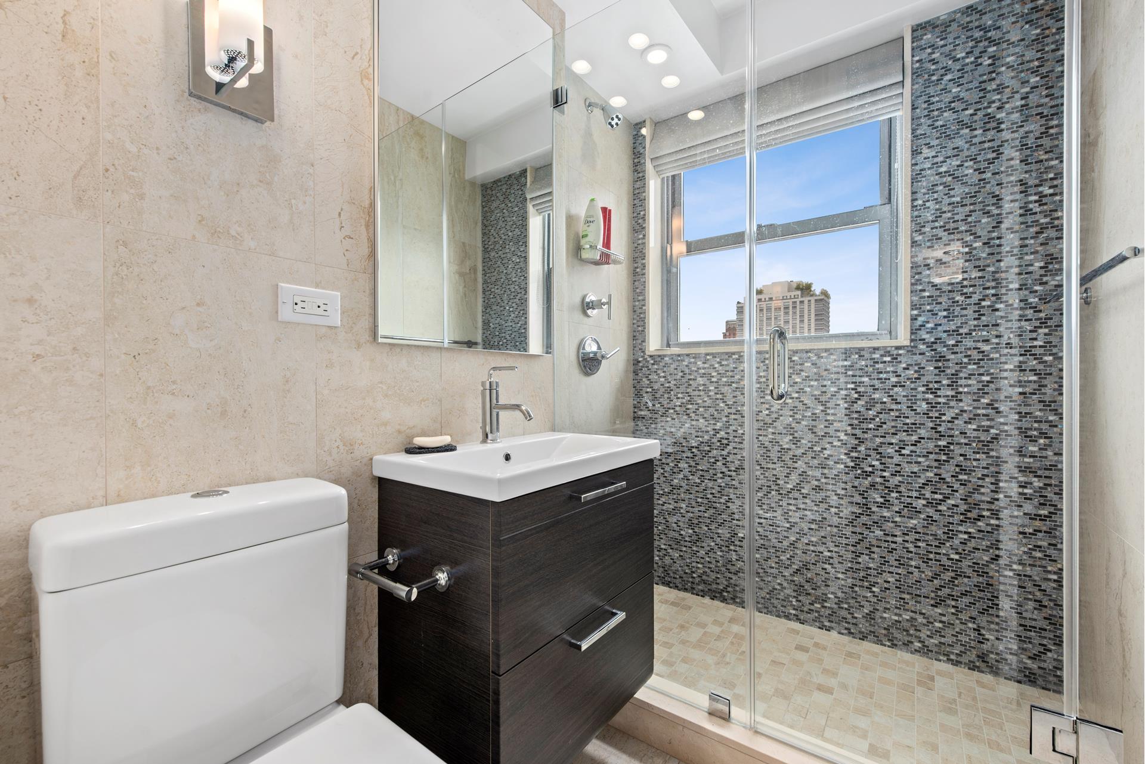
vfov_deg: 77.4
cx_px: 572
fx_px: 477
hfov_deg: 100.4
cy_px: 382
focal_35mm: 15
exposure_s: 1/10
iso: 100
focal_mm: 15
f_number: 8
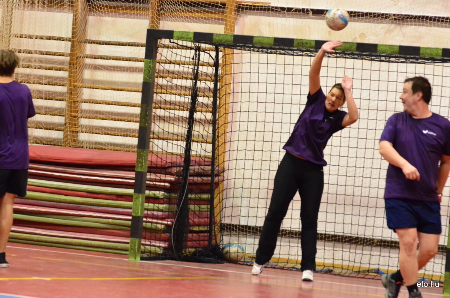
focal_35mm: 210
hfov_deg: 9.8
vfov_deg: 6.5
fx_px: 2620
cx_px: 225
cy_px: 149
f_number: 5
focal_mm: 140
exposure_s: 1/400
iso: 6400
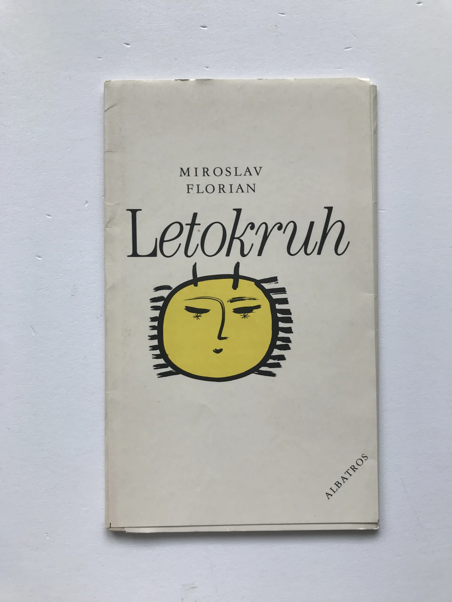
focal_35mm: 28
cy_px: 301
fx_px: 487
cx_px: 226
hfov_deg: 49.7
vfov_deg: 63.4
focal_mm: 3.99
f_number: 1.8
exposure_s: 1/100
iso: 25
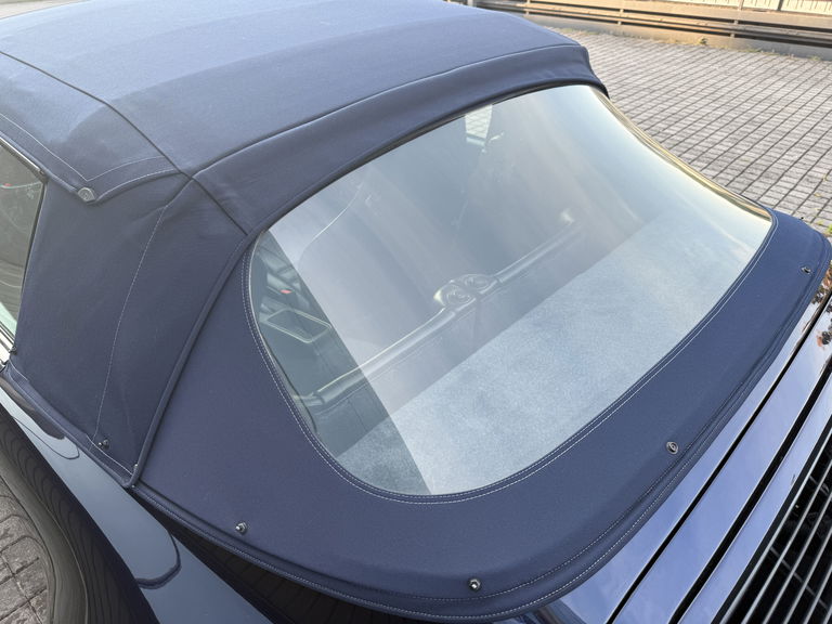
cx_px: 416
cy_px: 312
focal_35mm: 24
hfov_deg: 71.6
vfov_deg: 56.8
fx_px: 577
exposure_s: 1/204
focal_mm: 6.76
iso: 64
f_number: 1.78
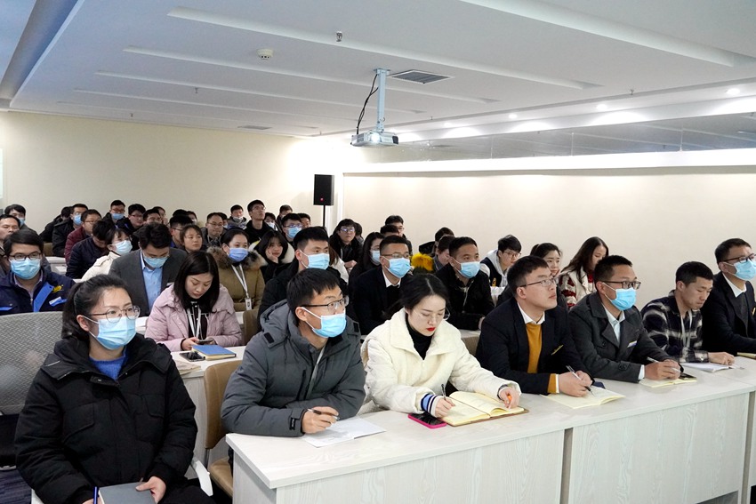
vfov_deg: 41.7
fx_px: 662
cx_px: 378
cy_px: 252
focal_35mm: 32
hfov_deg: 59.5
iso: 4000
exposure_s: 1/160
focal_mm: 21
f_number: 4
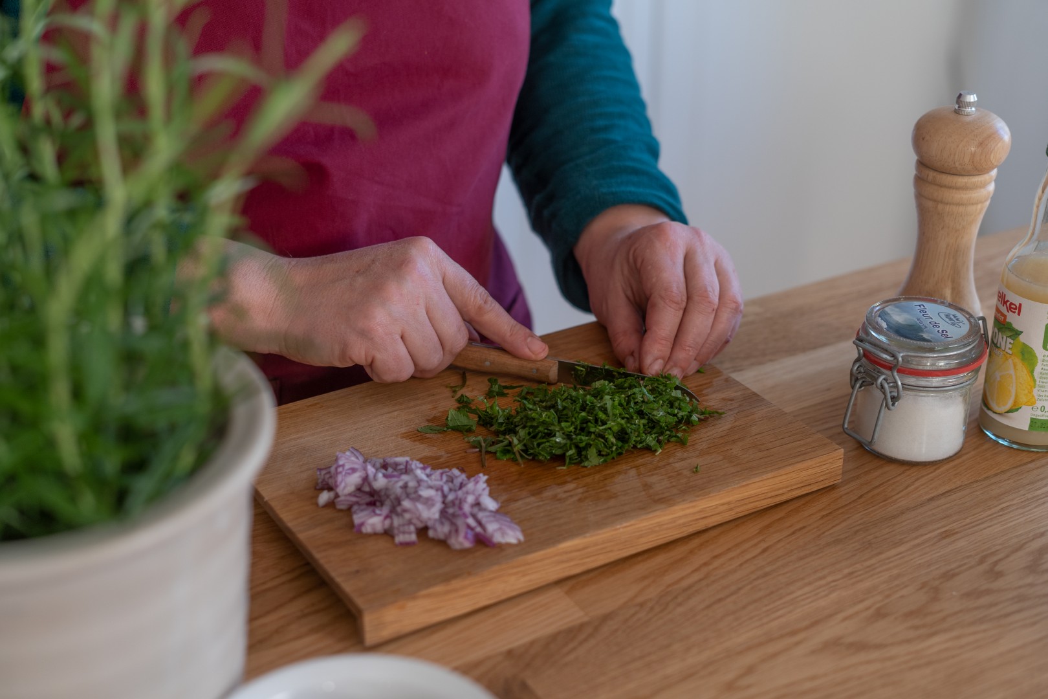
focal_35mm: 50
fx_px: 1455
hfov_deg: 39.6
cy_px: 350
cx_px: 524
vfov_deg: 27.0
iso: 320
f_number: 3.2
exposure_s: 1/80
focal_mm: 50
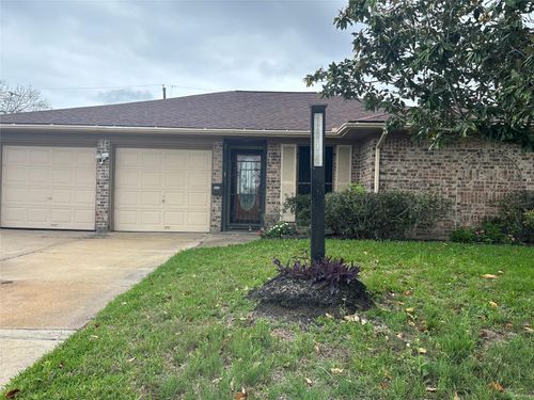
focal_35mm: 26
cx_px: 267
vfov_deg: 53.1
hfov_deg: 67.3
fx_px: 401
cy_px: 200
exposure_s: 1/477
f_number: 1.6
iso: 50
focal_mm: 5.96
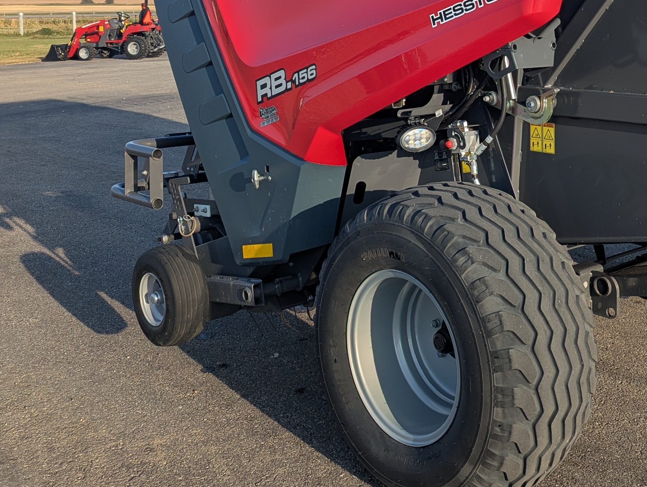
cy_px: 31
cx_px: 500
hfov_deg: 35.2
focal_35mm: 53
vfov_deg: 26.5
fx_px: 992
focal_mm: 6.81
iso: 47
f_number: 1.85
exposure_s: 1/1550
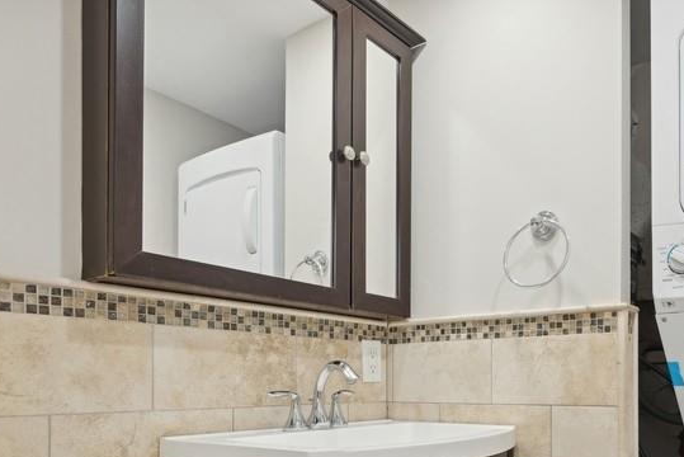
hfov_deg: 60.0
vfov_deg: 41.4
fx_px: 570
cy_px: 380
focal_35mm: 30
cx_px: 471
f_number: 11
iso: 100
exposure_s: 1/1.25
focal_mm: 18
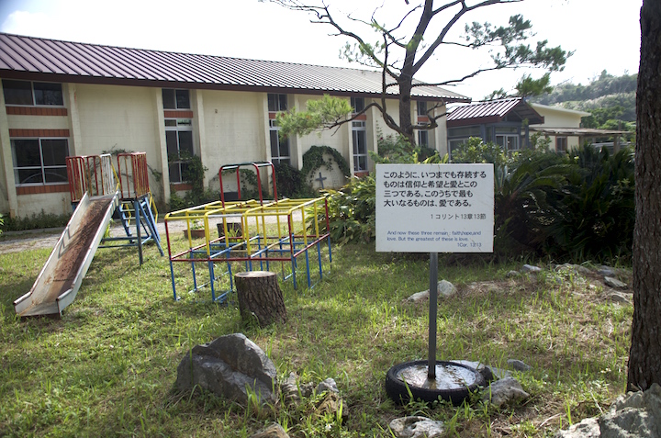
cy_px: 219
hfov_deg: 62.0
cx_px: 330
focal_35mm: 30
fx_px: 550
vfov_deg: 43.4
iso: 100
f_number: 3.5
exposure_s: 1/1000
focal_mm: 20
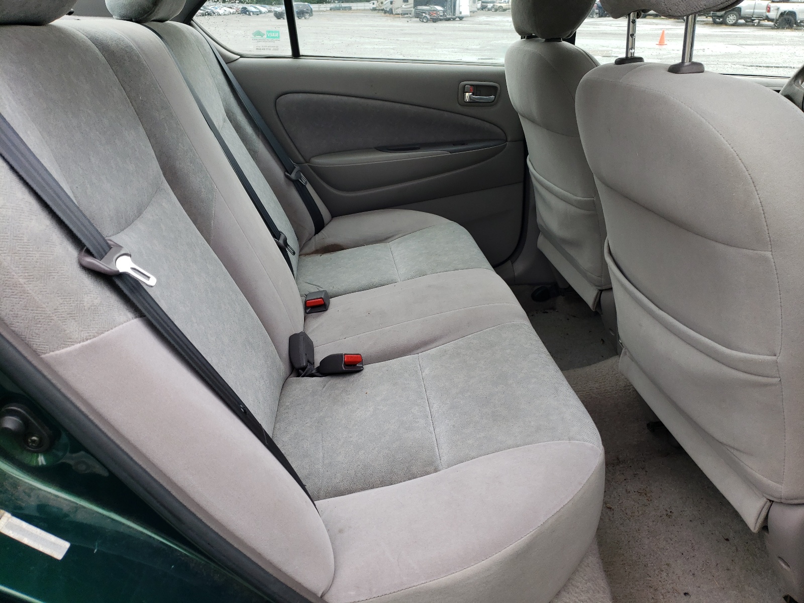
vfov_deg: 53.1
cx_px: 402
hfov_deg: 67.3
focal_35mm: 26
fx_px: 604
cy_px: 302
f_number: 1.5
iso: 50
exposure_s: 1/312
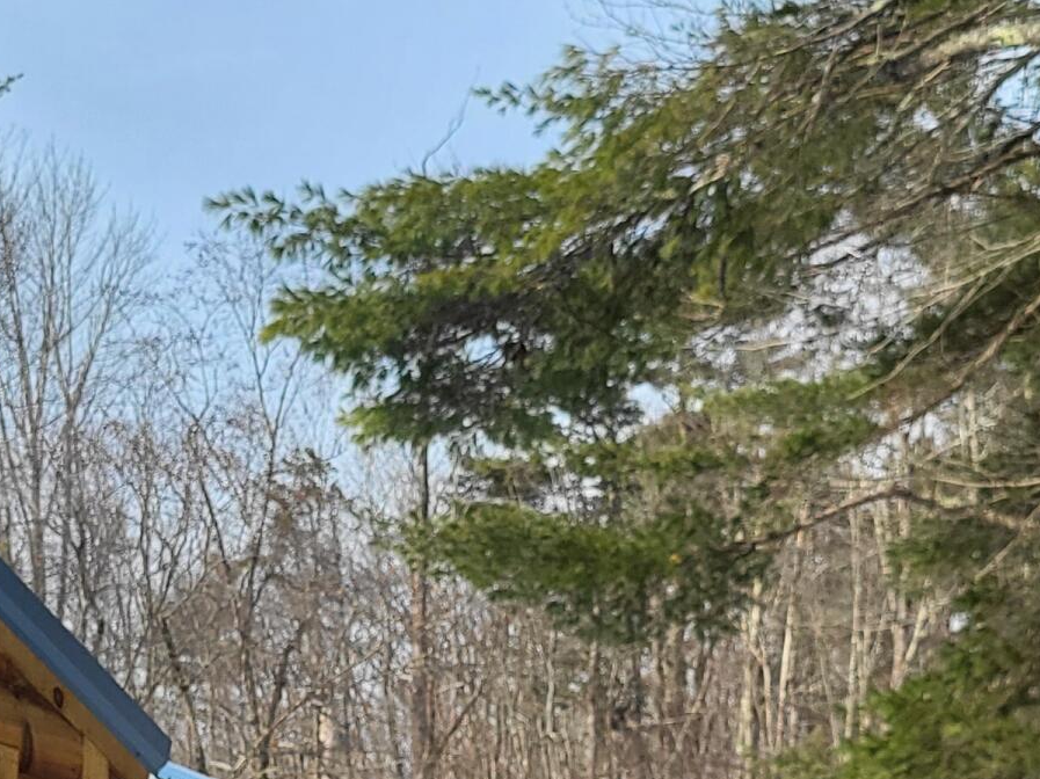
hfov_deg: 22.5
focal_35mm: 87
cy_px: 765
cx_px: 464
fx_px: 2613
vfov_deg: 16.6
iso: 40
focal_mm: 5.4
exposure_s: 1/1468
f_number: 1.8
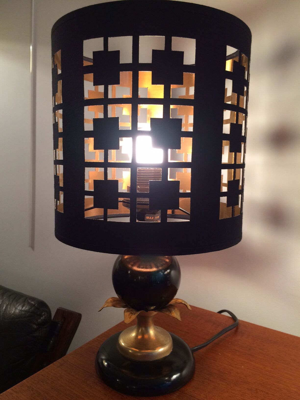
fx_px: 335
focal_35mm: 29
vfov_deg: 61.7
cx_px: 150
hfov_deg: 48.2
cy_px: 200
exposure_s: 1/33
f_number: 2.2
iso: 80
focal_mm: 4.15
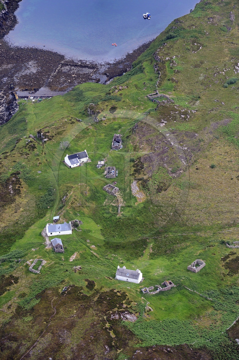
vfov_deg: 13.3
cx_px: 120
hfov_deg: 8.8
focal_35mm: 155
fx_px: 1546
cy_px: 180
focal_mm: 155
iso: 800
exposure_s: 1/640
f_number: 8
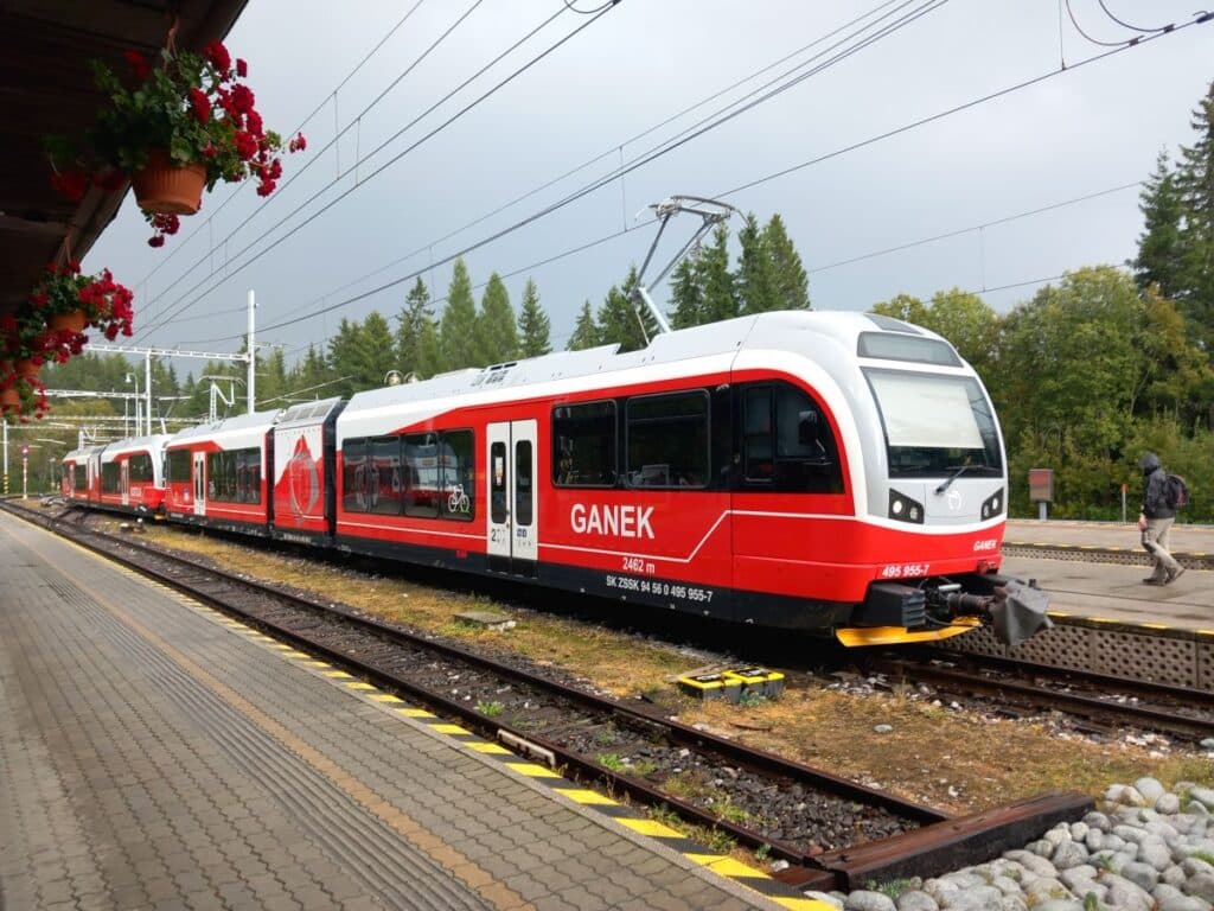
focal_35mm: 27
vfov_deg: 51.4
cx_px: 607
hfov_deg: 65.3
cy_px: 456
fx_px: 947
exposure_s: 1/100
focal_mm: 4
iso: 20
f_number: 1.8
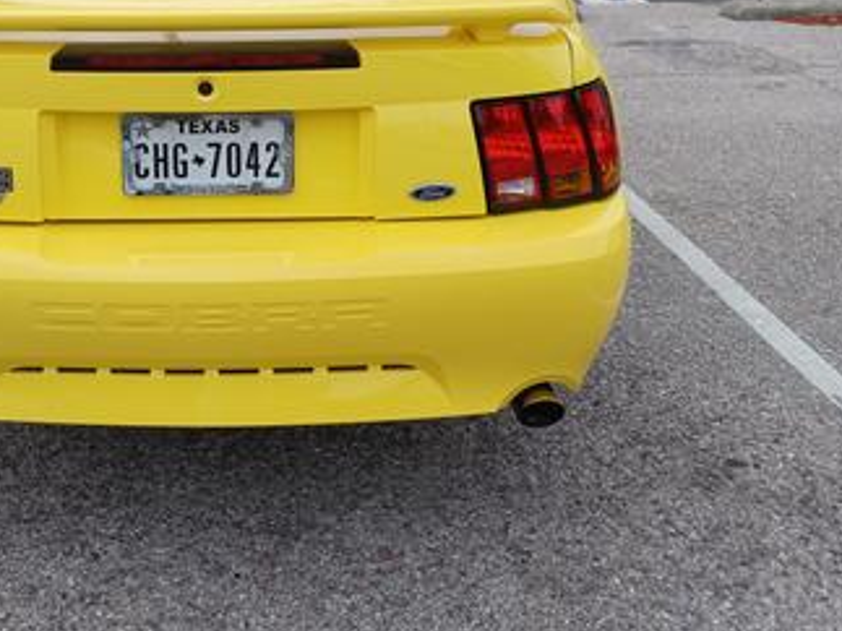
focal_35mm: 39
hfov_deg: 46.3
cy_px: 167
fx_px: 948
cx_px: 222
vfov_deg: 36.1
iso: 50
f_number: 1.8
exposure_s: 1/100
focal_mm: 4.6
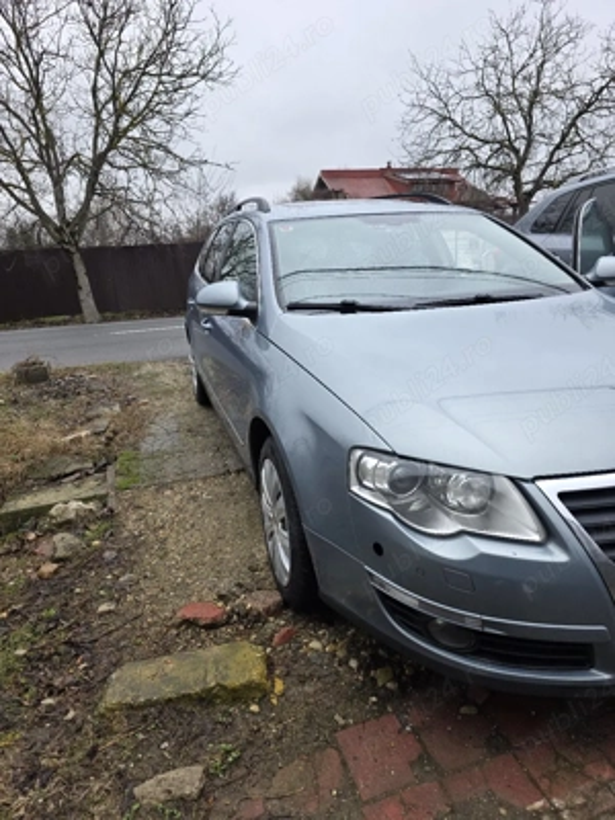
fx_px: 545
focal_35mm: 23
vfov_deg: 73.9
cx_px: 308
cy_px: 410
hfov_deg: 58.9
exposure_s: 1/182
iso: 50
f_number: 1.7
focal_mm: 6.3
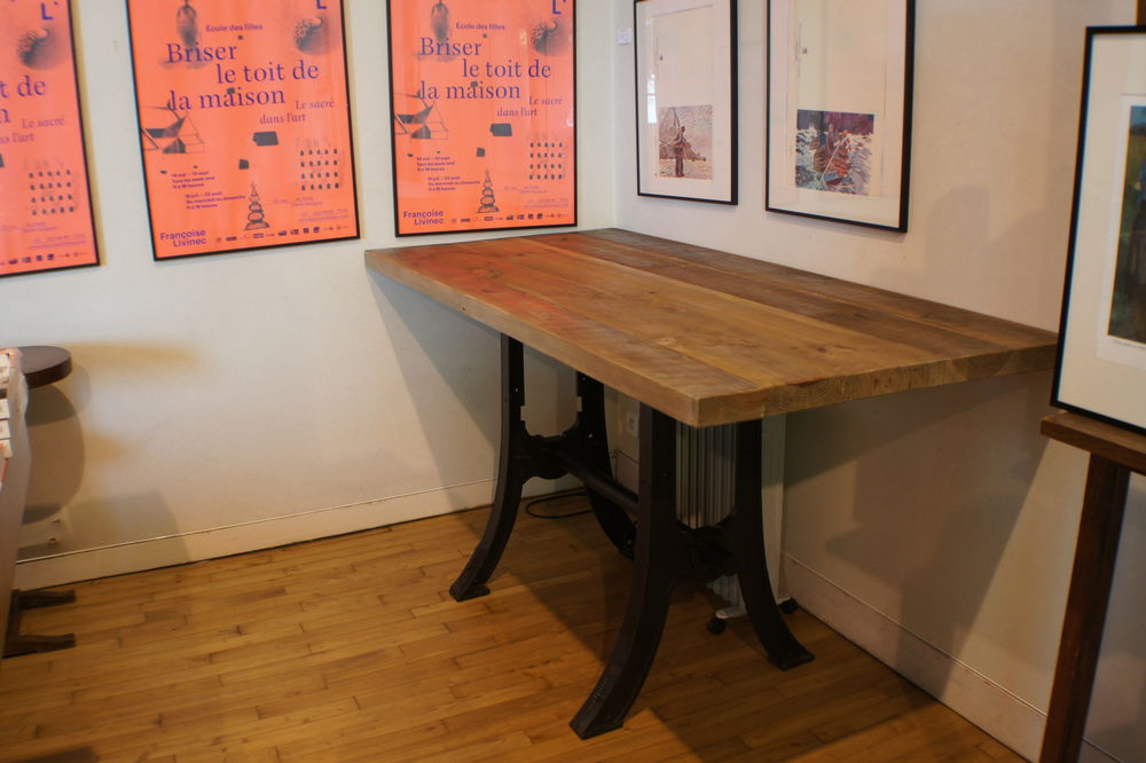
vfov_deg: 34.2
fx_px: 1241
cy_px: 382
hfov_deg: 49.6
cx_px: 573
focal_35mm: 39
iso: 500
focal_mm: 26
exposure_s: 1/50
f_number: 4.5
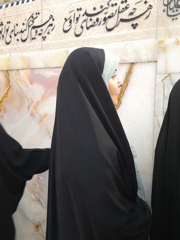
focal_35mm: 35
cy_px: 116
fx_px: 243
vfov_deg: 52.6
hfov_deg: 40.7
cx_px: 91
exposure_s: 1/33
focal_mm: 4.6
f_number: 2
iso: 500
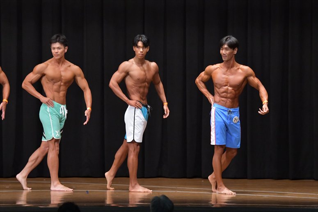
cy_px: 106
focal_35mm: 202
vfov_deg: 6.8
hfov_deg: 10.2
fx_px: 1783
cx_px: 159
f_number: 5.6
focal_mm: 135
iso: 6400
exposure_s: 1/400
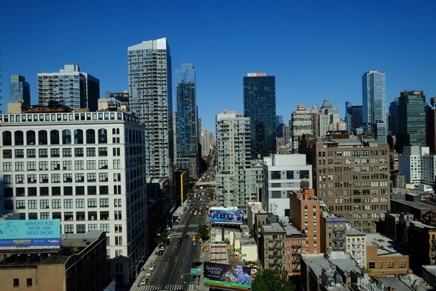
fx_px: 254
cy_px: 146
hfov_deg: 81.2
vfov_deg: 59.5
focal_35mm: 21
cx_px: 218
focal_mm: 14
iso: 200
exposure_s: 1/420
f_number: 9
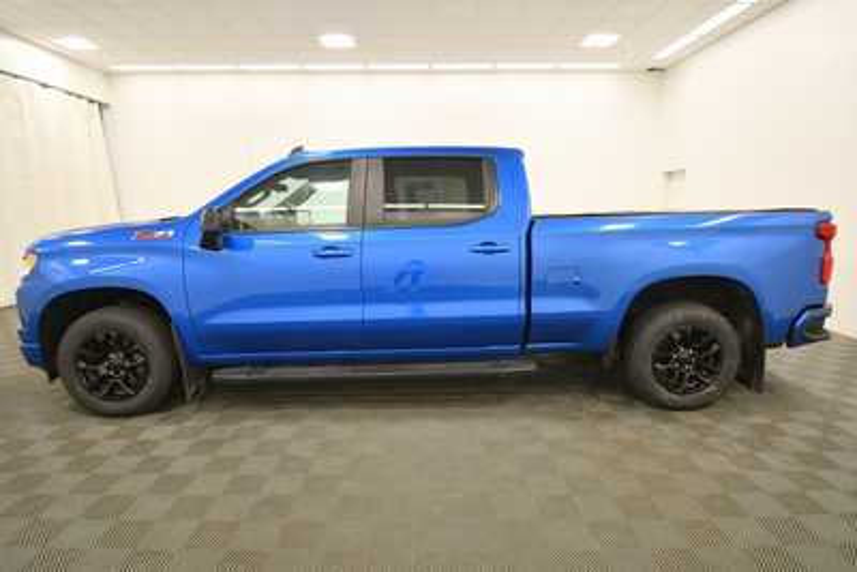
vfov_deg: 64.6
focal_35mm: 19
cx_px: 428
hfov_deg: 86.9
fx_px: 452
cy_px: 286
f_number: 5
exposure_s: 1/125
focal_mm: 13
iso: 900
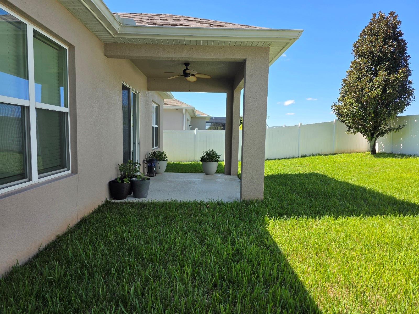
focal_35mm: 23
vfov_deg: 58.9
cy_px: 157
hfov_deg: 73.9
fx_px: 278
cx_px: 210
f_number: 1.7
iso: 80
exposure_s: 1/3333
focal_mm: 6.3
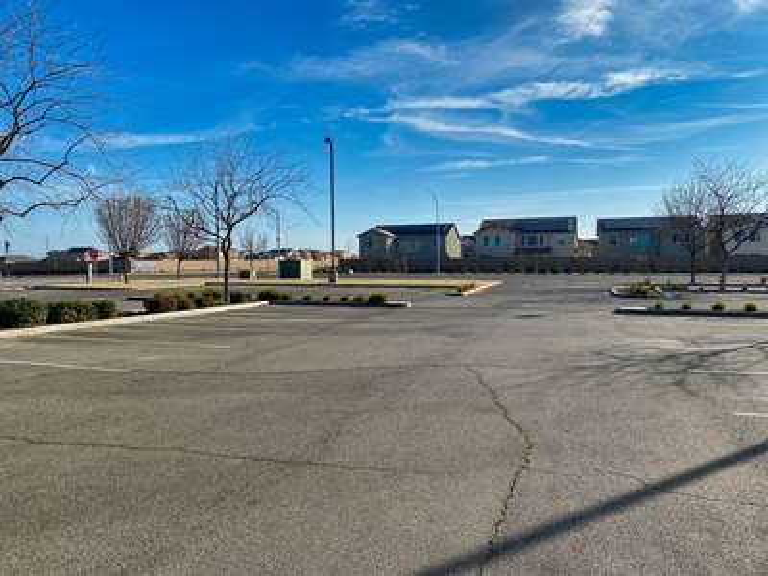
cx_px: 384
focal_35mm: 26
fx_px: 577
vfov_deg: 53.1
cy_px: 288
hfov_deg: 67.3
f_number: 1.8
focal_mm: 4.25
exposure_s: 1/3861
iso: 32
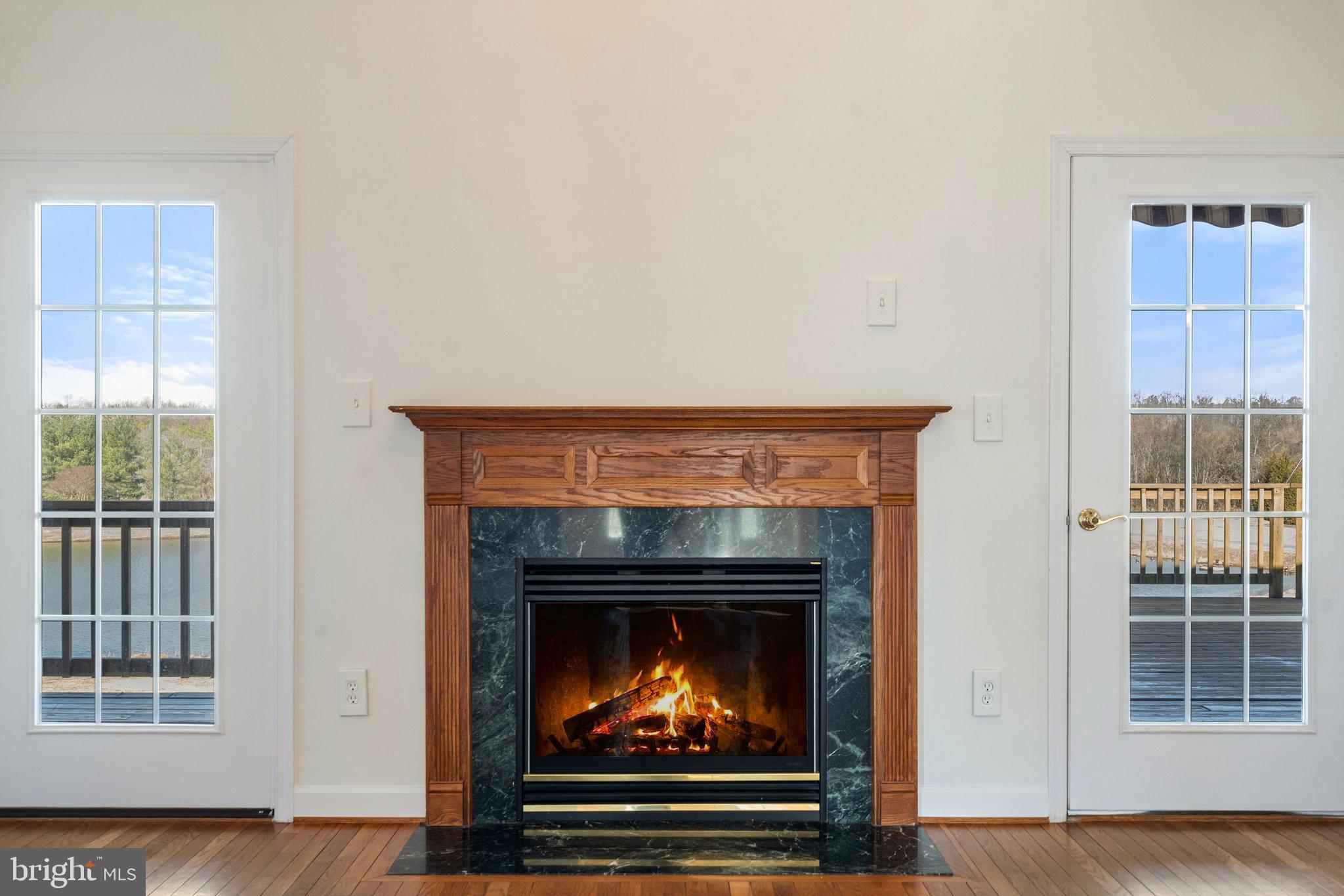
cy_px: 448
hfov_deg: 54.4
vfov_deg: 37.8
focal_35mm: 35
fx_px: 1306
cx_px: 672
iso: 500
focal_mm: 35
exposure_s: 1/6
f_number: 8
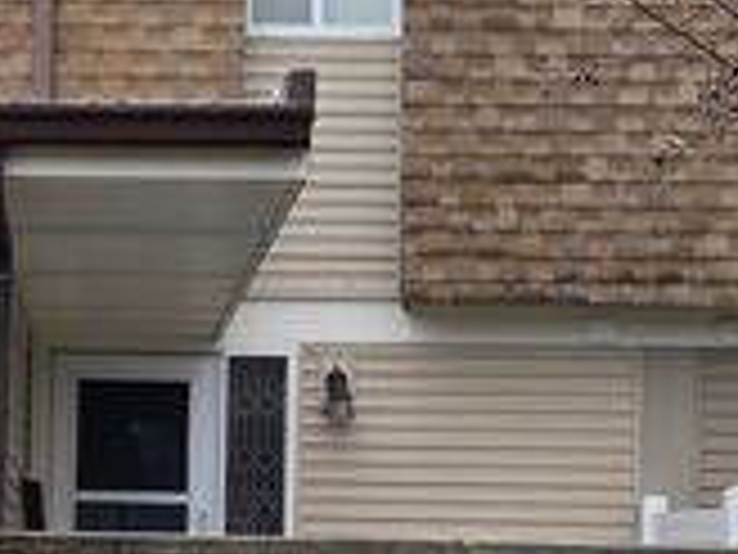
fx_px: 2985
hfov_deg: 14.0
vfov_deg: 10.6
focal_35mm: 140
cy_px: 430
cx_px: 76
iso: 25
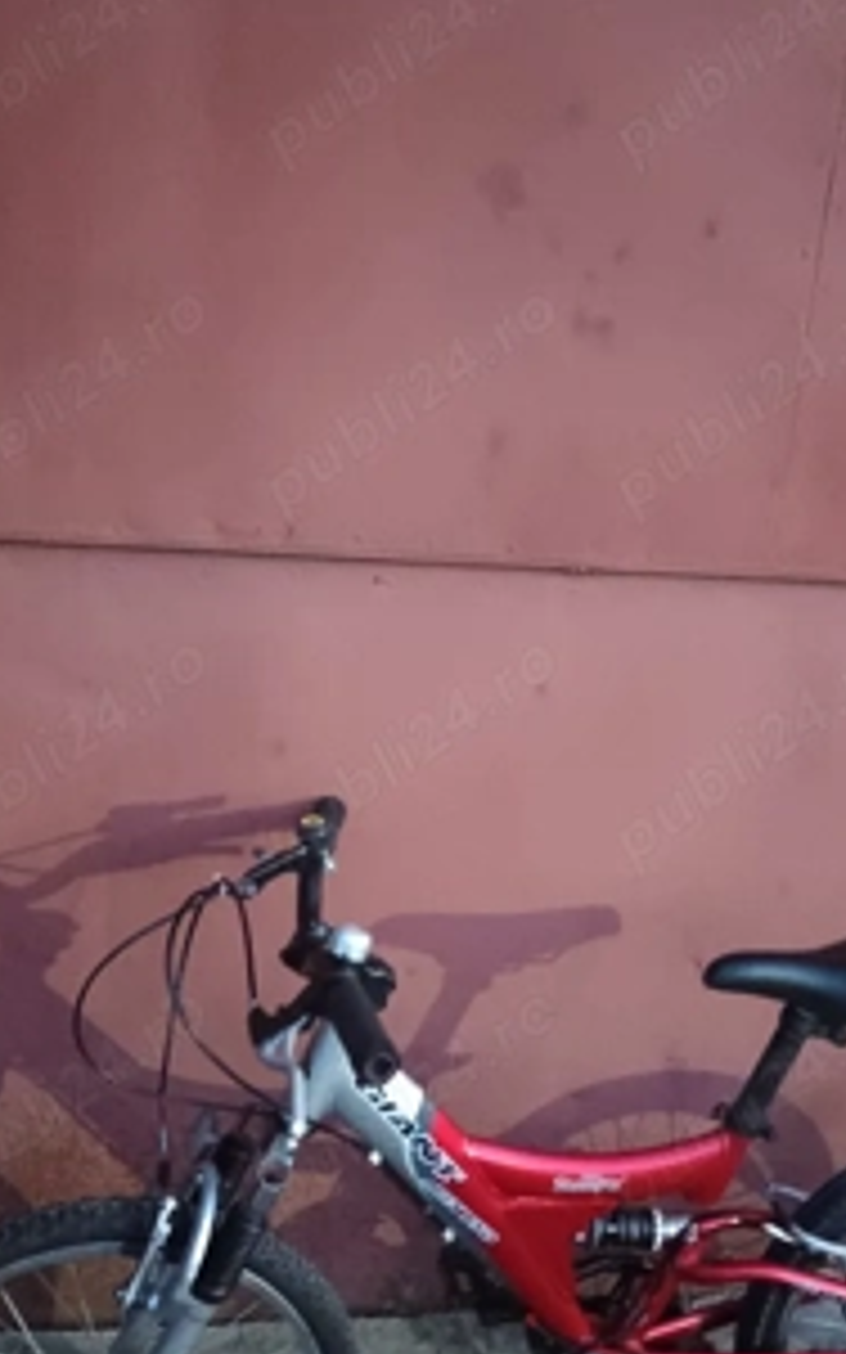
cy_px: 805
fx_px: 1402
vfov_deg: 51.2
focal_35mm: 38
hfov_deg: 33.5
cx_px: 500
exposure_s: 1/10
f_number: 1.9
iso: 13447
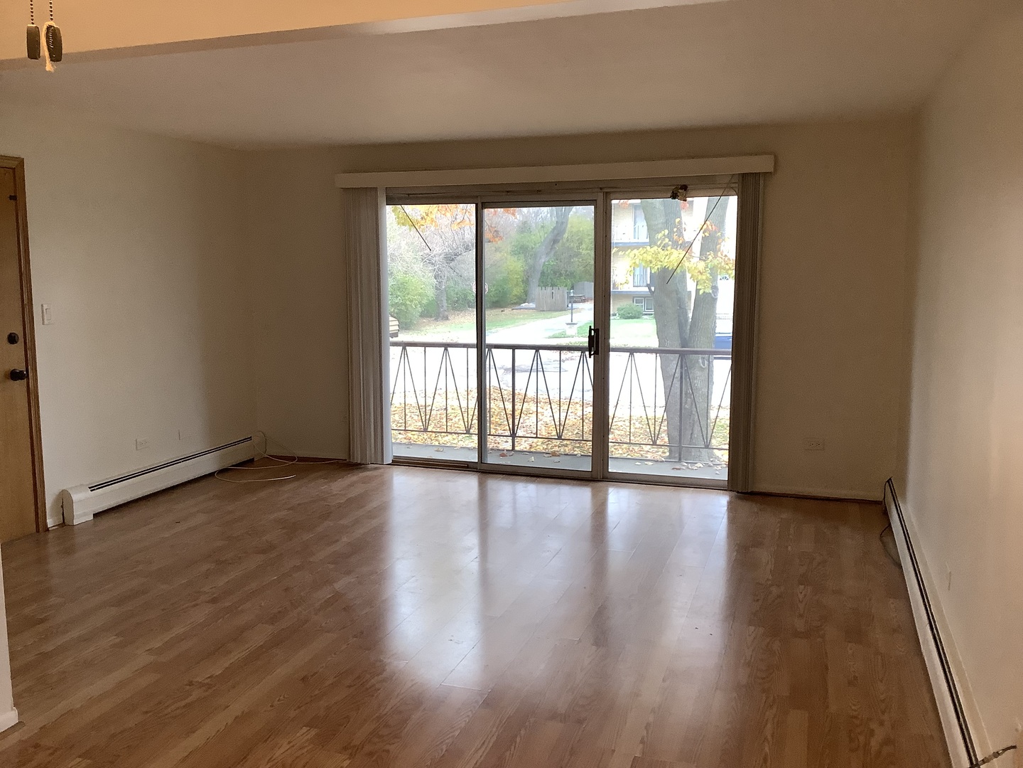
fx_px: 916
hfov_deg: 58.4
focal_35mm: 31
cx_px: 512
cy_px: 384
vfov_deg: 45.4
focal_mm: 3.3
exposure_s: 1/60
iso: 100
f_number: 2.4
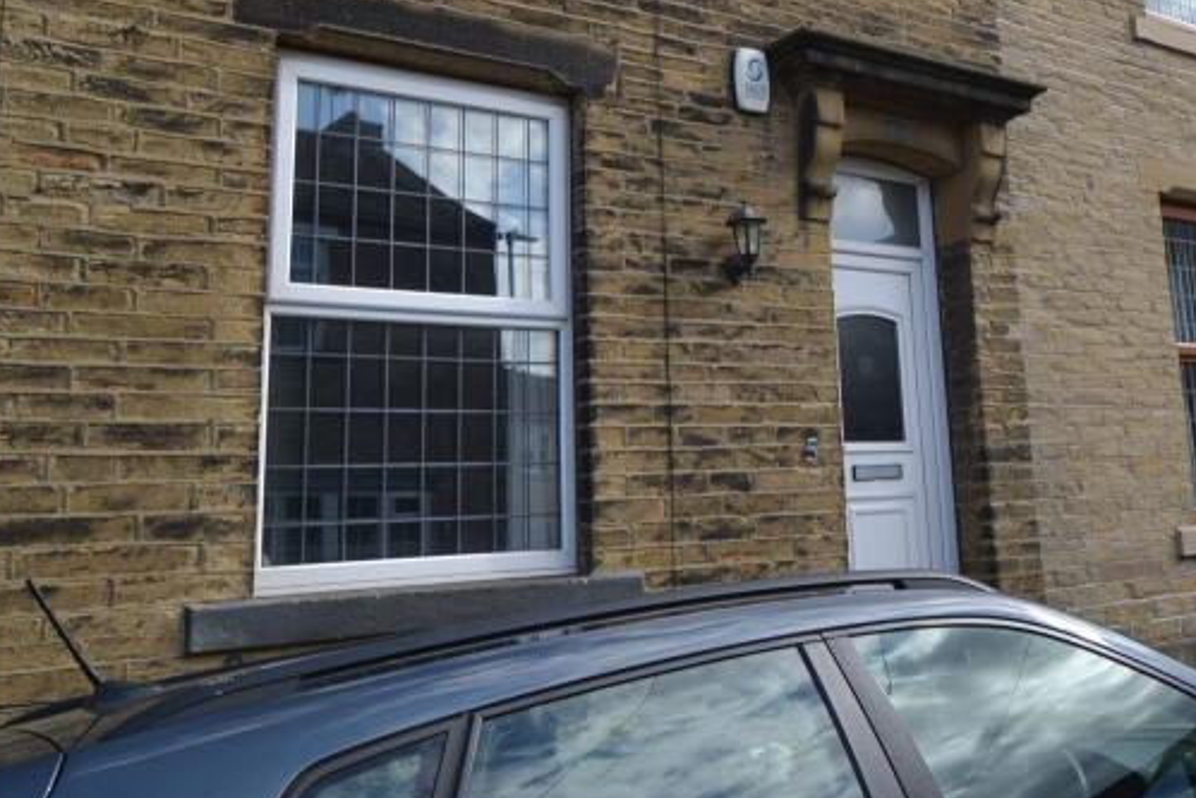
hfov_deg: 45.7
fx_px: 1330
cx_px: 971
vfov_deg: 32.7
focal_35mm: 40
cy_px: 191
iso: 100
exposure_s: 1/200
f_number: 7.1
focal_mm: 13
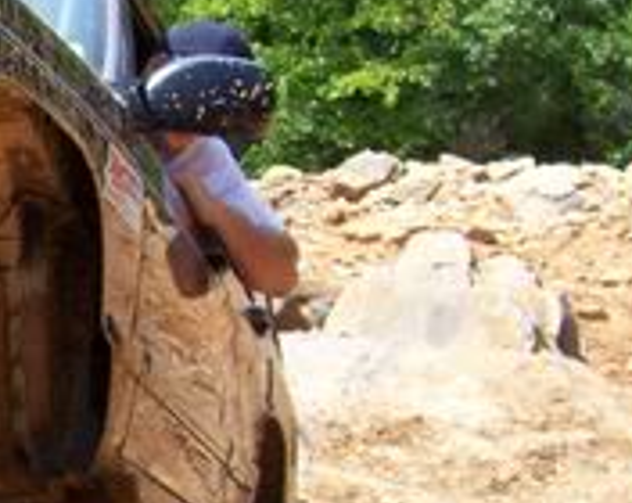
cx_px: -406
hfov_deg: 14.5
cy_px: 489
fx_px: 2258
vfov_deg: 12.6
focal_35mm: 121
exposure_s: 1/486
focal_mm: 5.6
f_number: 2.7
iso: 80
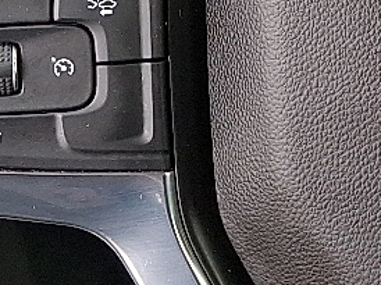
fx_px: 1606
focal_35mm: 146
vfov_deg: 10.1
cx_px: 541
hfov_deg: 12.9
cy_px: -10
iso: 30
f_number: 1.8
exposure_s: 1/217
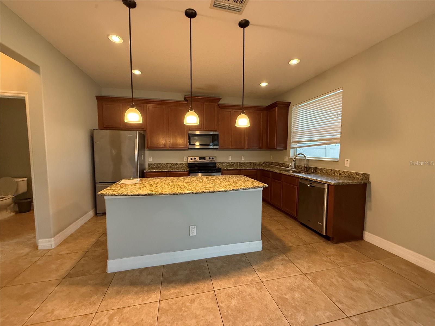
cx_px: 218
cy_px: 163
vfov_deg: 85.7
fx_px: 176
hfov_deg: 102.1
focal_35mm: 14
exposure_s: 1/60
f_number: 2.2
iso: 400
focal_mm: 2.22
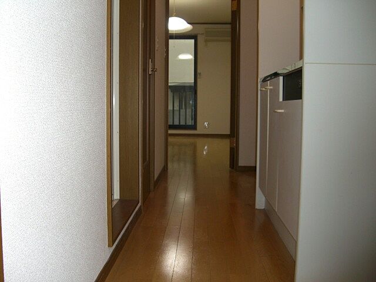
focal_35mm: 38
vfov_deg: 37.7
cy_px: 141
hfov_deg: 49.0
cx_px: 188
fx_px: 413
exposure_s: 1/60
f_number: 2.8
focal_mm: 7.9
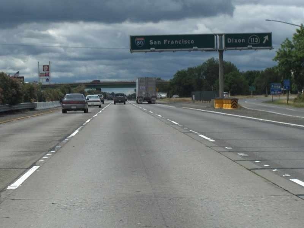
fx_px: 1028
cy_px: 114
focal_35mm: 117
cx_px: 152
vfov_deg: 12.7
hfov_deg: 16.8
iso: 76
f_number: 8.4
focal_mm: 24
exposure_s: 1/325
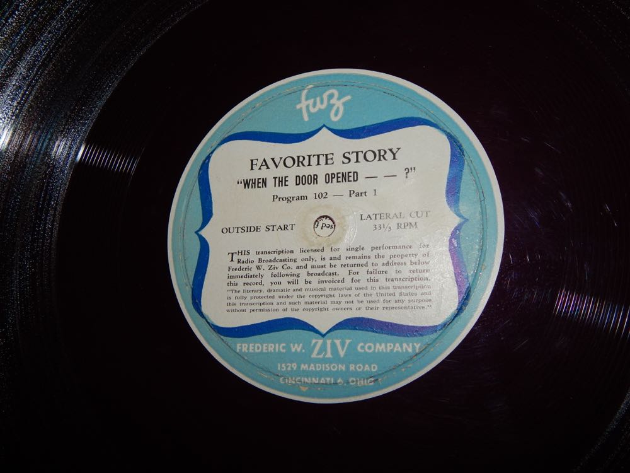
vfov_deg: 45.4
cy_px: 236
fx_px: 564
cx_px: 315
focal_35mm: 31
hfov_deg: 58.4
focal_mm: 5.6
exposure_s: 1/30
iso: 200
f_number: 6.5
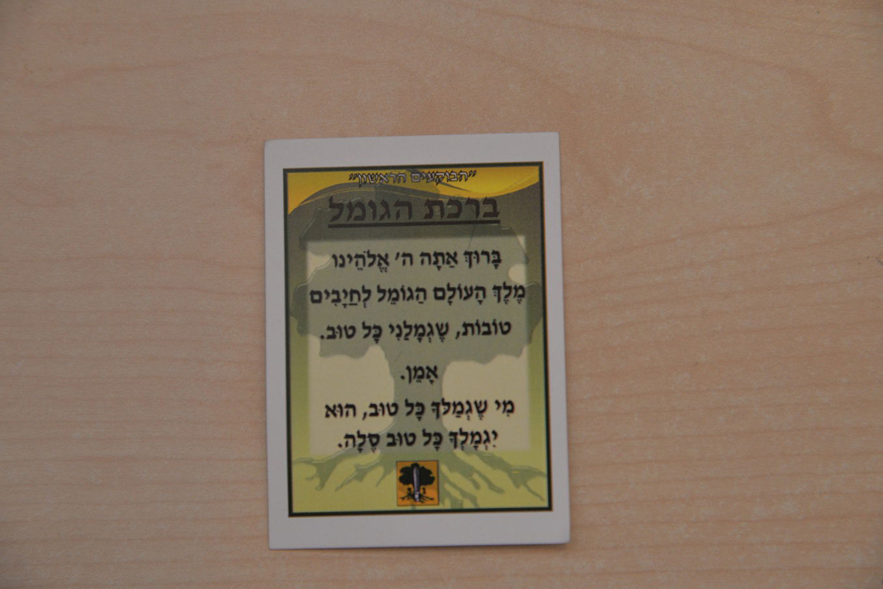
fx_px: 2943
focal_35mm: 120
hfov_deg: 17.1
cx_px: 442
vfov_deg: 11.4
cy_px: 294
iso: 800
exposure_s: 1/200
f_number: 6.3
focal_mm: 120
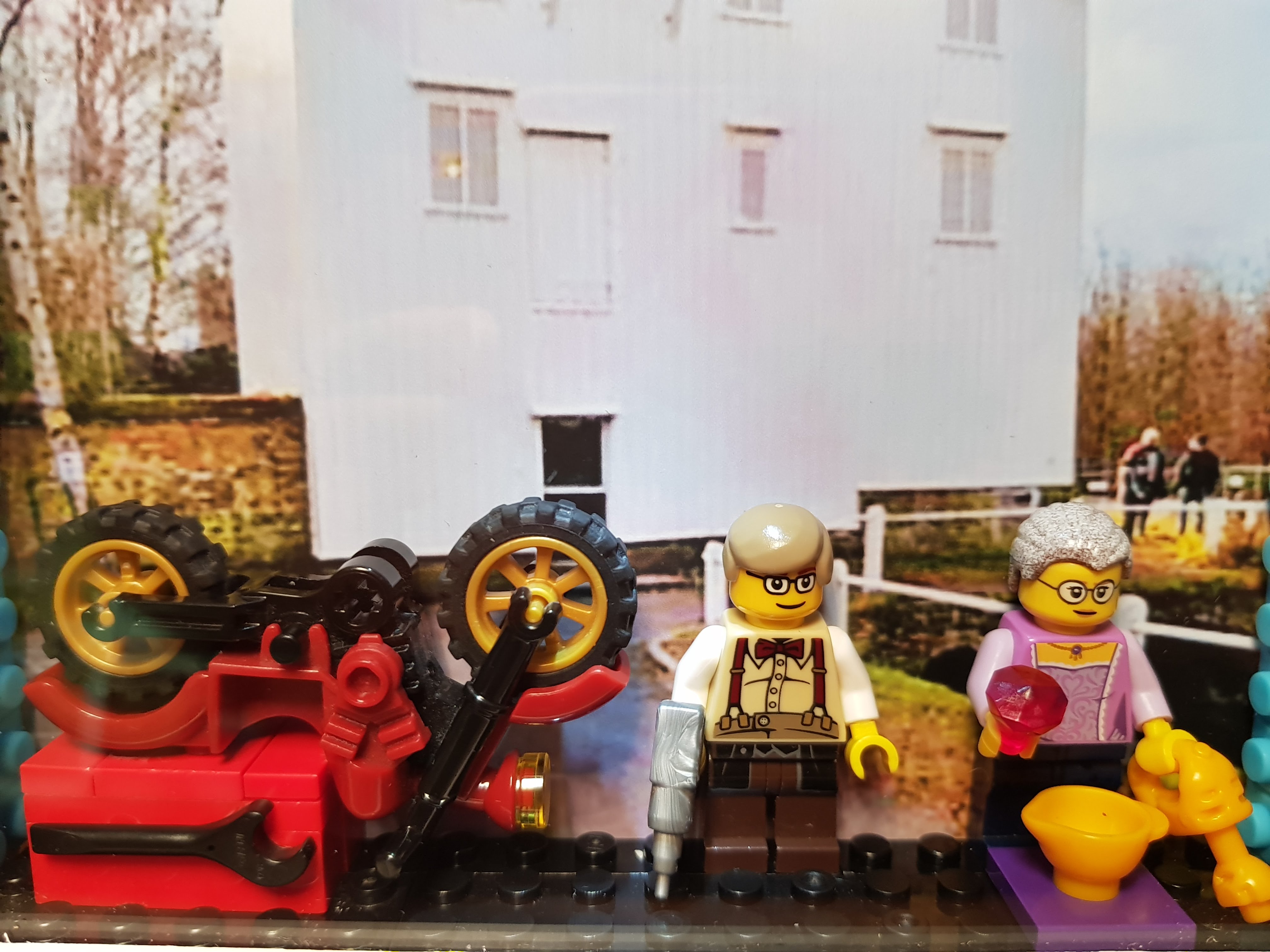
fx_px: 954
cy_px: 476
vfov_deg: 53.1
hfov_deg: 67.3
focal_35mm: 26
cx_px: 635
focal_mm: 4.2
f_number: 1.7
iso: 125
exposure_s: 1/50
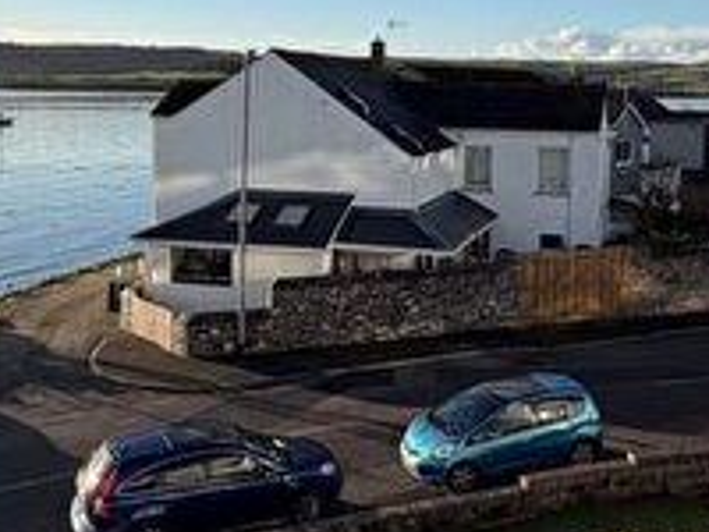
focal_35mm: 49
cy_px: 119
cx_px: 379
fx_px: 1004
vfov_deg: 29.1
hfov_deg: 38.9
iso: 20
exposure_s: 1/853
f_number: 2.2
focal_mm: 2.22
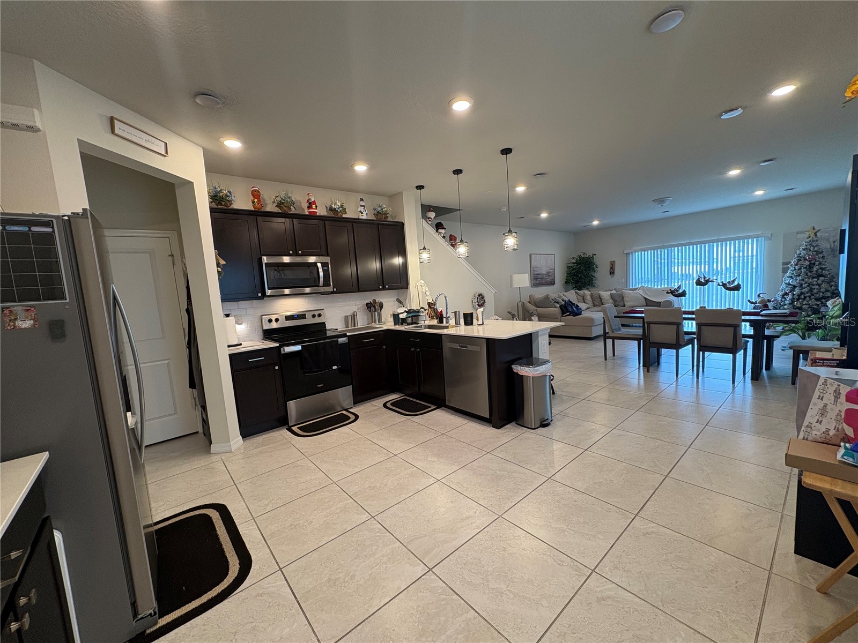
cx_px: 429
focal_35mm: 14
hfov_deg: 102.1
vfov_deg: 85.7
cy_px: 322
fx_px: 347
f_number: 2.2
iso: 200
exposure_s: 1/60
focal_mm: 2.22
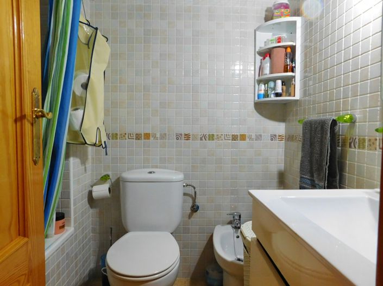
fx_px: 254
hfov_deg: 74.0
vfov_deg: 58.8
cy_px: 143
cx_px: 192
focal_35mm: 23
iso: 320
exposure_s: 1/30
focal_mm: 4
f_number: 3
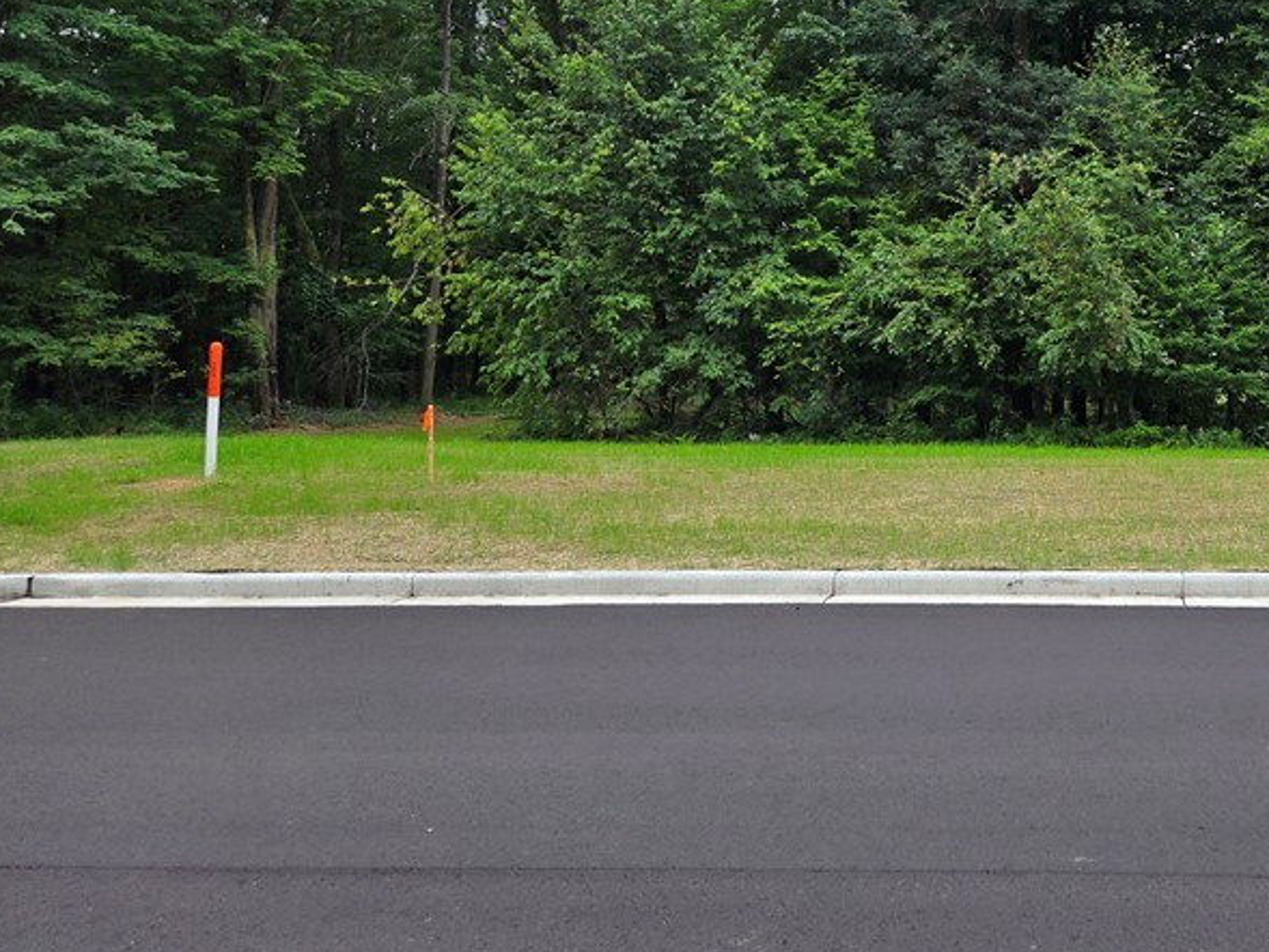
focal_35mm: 40
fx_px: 1467
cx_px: 1077
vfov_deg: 35.1
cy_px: 220
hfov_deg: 43.7
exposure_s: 1/370
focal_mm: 5.4
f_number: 1.8
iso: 25
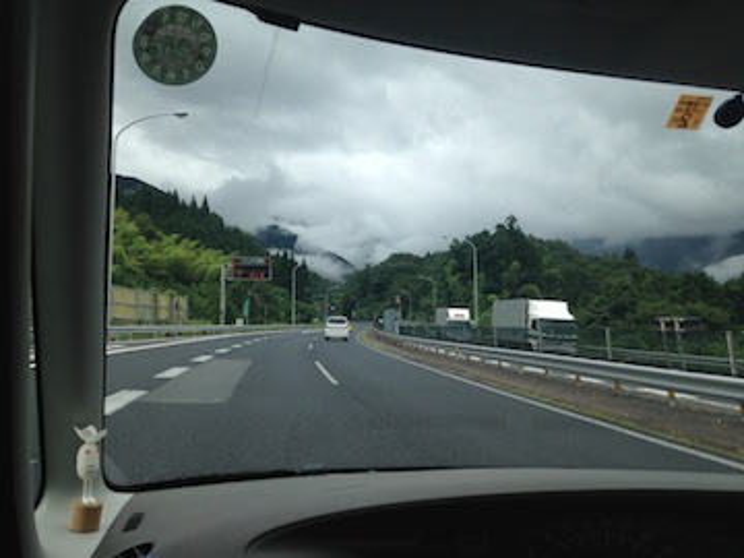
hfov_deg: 55.4
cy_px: 279
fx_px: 709
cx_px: 372
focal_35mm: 33
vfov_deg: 42.9
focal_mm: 4.12
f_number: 2.4
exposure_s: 1/763
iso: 50
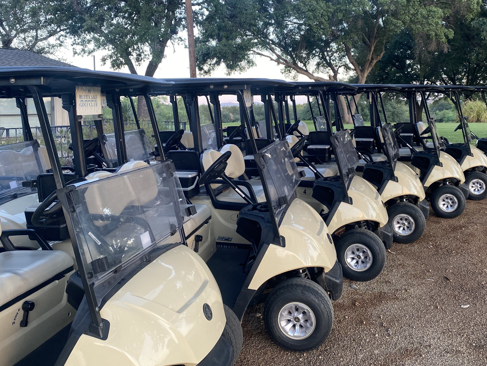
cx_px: 263
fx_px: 464
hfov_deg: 55.3
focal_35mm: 33
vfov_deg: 42.6
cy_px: 138
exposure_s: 1/108
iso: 125
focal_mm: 4.25
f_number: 1.8
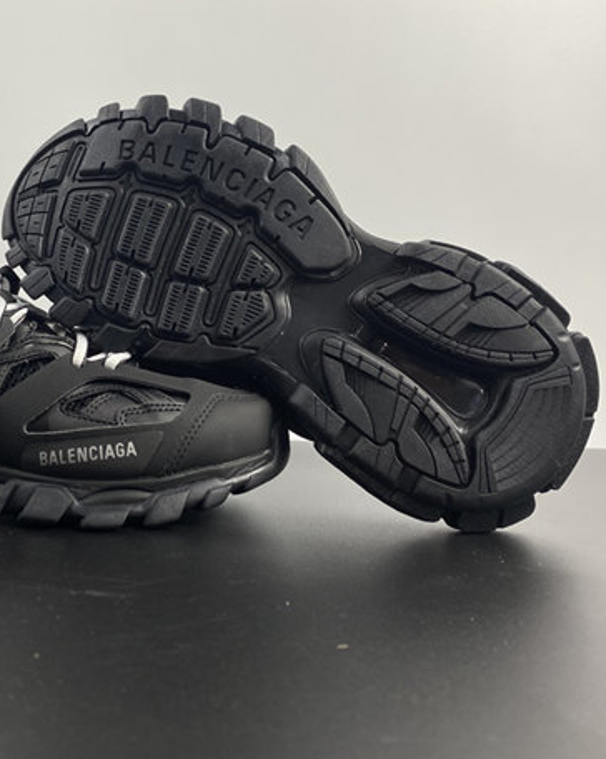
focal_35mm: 39
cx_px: 147
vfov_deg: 46.9
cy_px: 360
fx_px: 876
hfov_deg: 37.2
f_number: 1.8
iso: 32
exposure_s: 1/100
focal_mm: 4.25
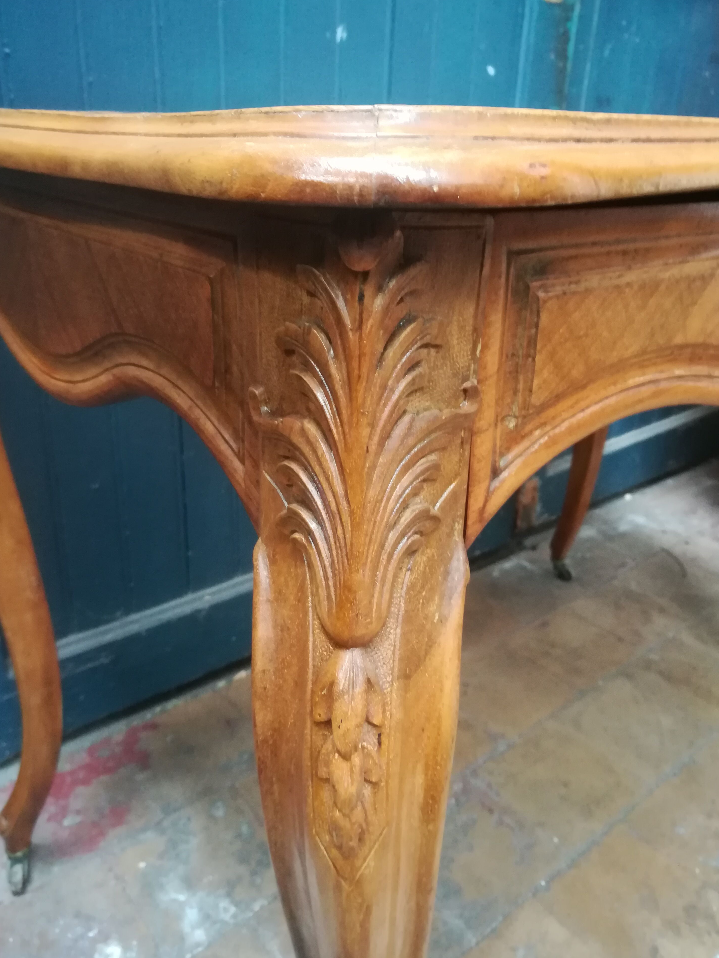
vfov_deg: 65.3
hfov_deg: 51.4
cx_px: 355
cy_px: 466
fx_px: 748
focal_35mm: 27
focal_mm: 3.83
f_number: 2.2
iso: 500
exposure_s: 1/25
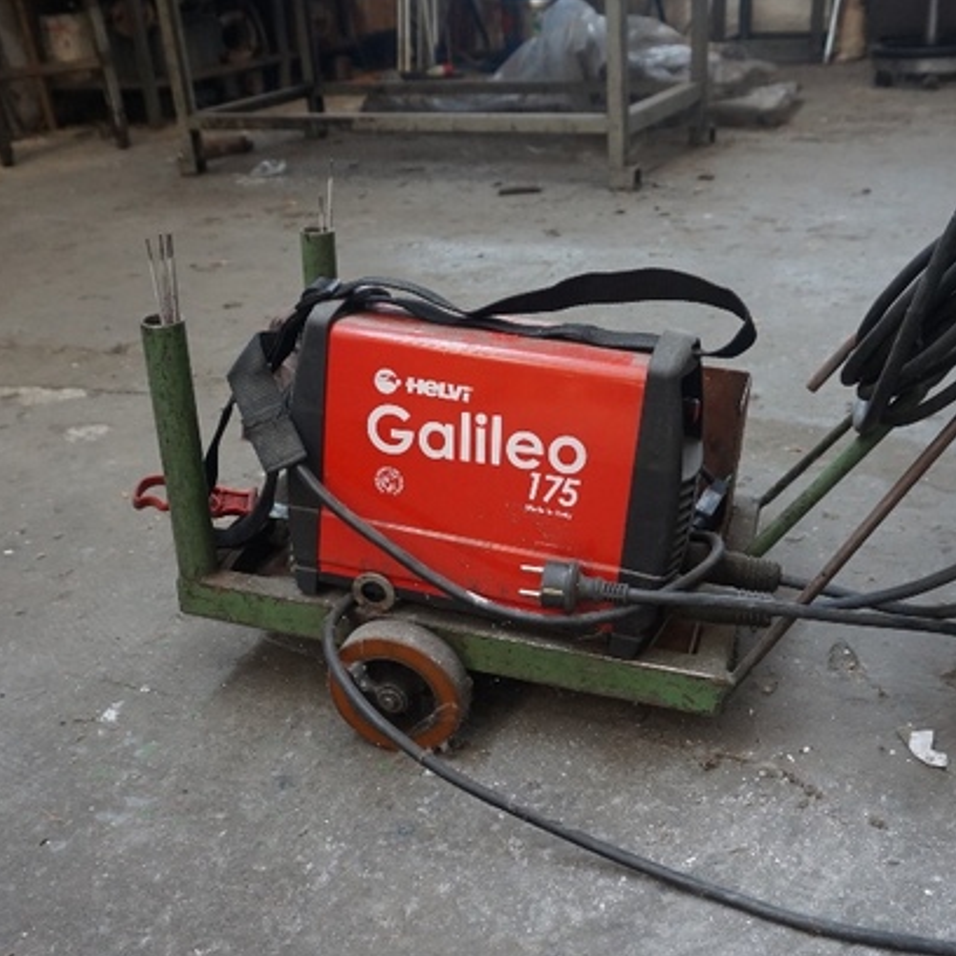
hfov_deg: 46.0
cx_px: 490
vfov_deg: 46.0
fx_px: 1125
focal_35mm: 36
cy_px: 520
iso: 1600
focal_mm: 16
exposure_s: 1/160
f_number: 4
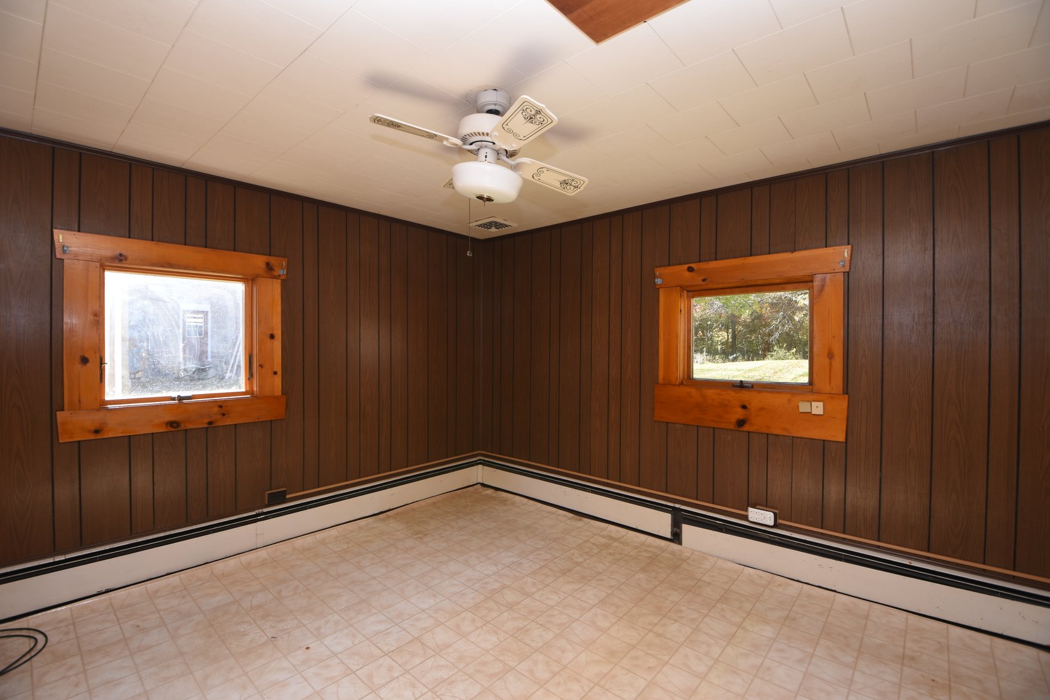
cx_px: 525
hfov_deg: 100.4
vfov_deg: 77.3
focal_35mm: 15
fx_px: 437
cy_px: 350
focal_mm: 10
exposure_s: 1/60
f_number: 4
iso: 100
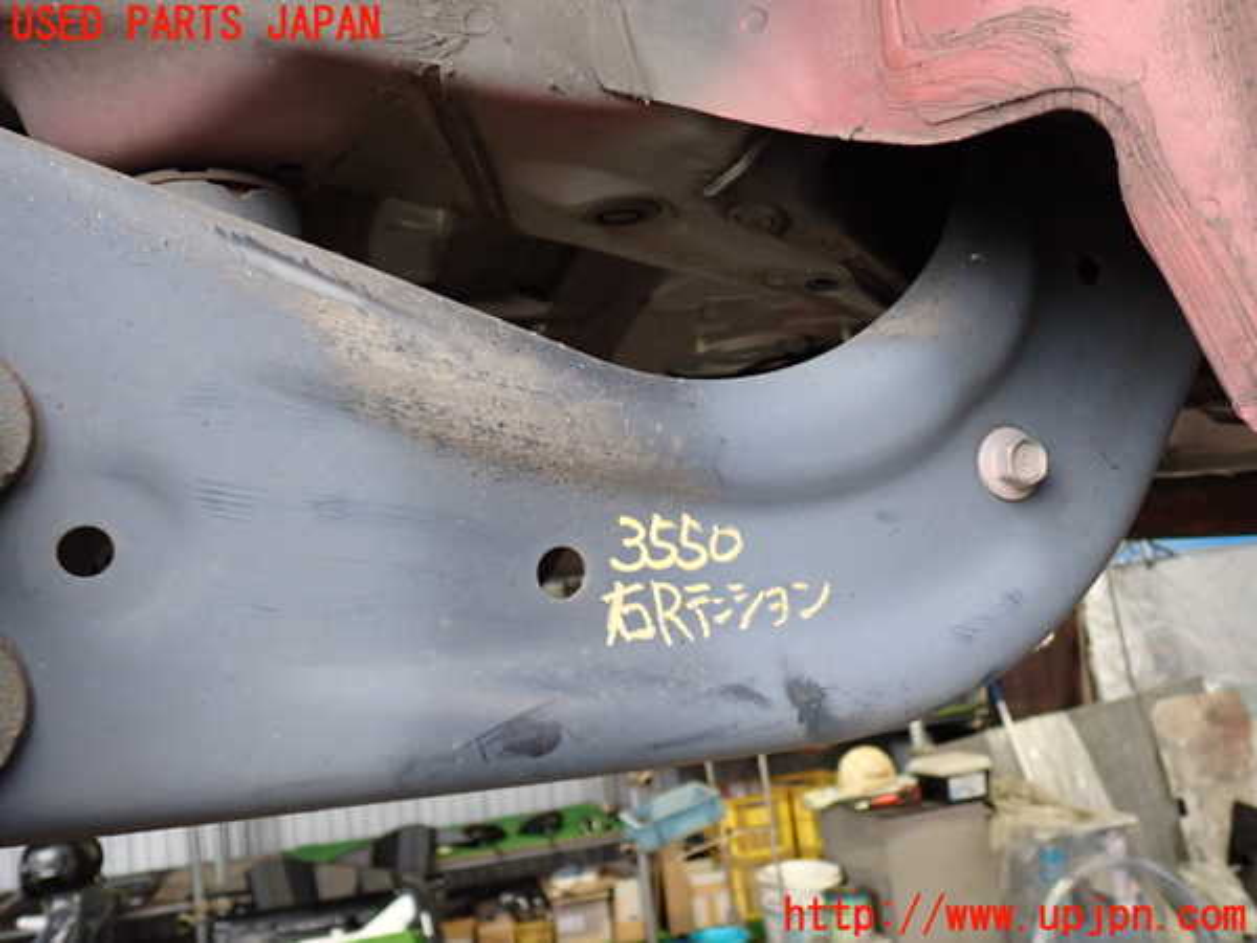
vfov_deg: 46.8
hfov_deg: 60.0
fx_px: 1089
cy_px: 472
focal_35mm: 30
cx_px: 628
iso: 320
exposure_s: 1/30
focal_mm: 5.4
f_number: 2.3
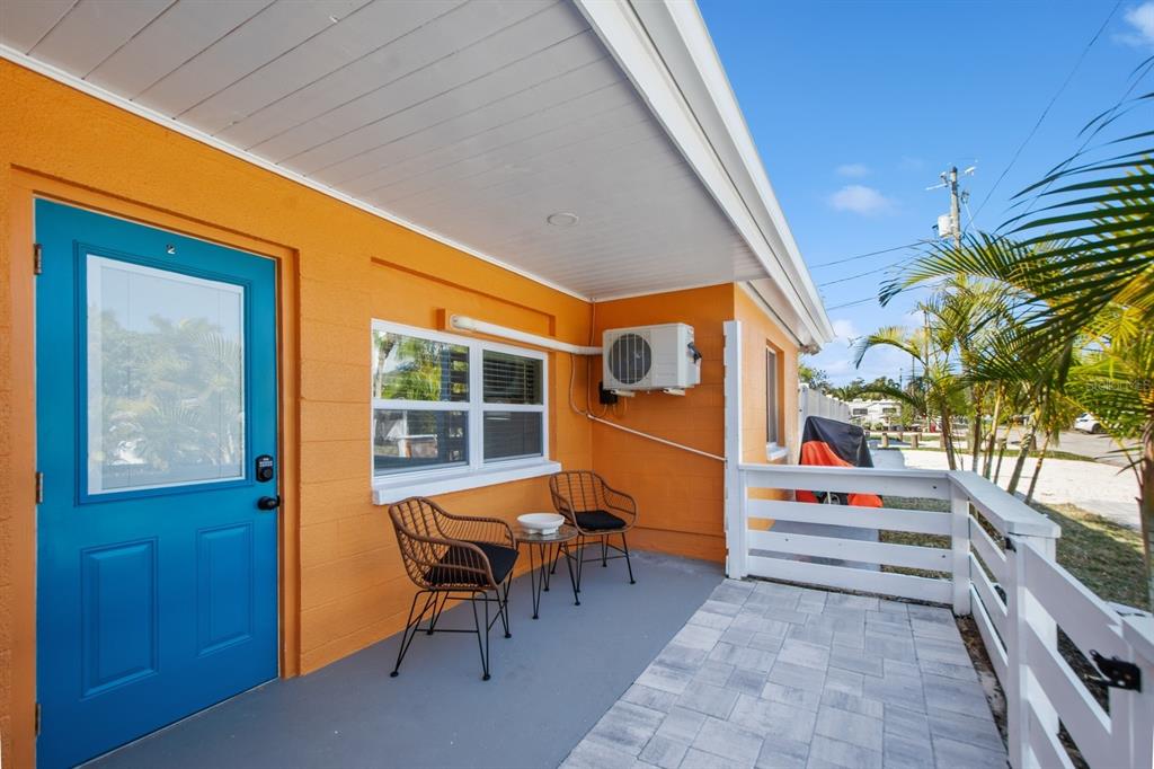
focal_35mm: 15
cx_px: 577
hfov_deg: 100.4
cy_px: 384
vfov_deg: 77.3
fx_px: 481
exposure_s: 1/400
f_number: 8
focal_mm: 10
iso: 200
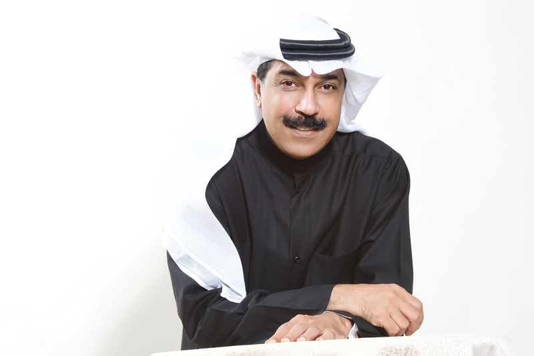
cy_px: 178
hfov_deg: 18.3
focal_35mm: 112
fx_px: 1662
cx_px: 267
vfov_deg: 12.2
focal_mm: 112
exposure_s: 1/80
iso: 250
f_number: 18
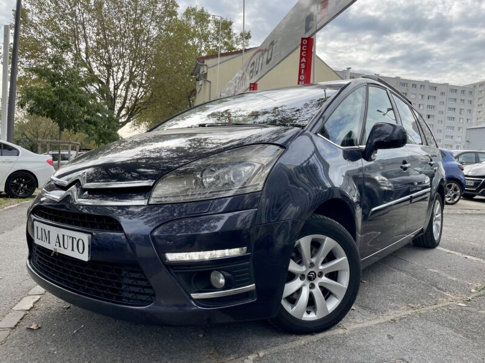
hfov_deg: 67.3
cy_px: 182
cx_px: 242
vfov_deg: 53.1
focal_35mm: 26
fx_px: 364
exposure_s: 1/1182
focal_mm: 4.2
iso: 32
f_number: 1.6
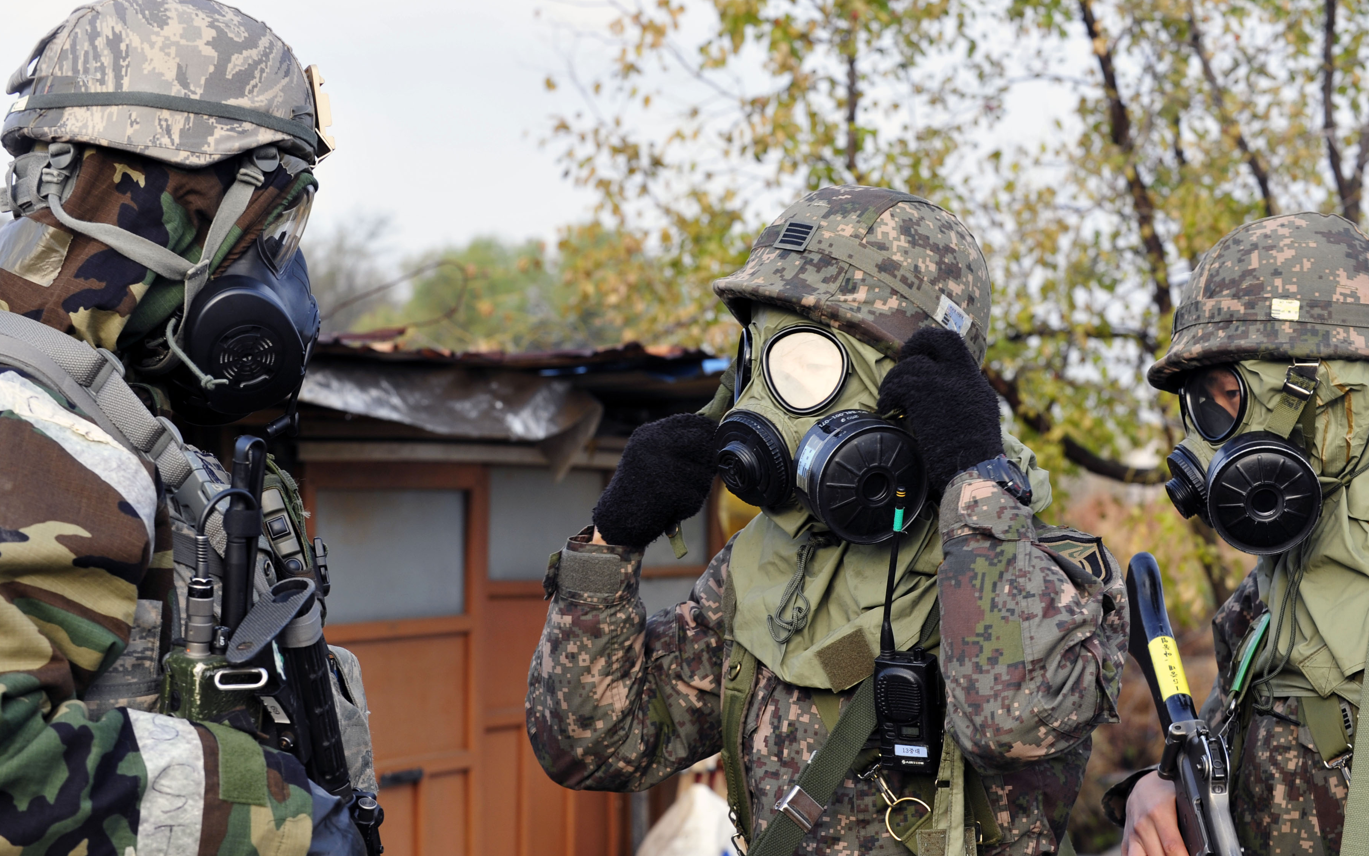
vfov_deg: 15.5
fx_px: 3134
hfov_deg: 24.6
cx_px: 671
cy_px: 500
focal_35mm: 84
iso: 400
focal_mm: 70
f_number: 7.1
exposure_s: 1/200
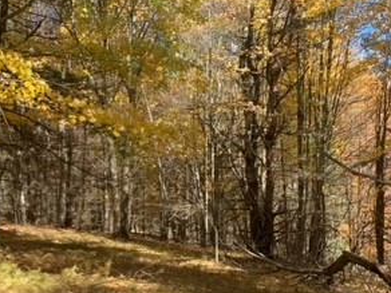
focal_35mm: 57
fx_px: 644
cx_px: 222
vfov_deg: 25.3
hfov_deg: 33.7
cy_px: 221
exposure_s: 1/410
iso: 25
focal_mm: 4.25
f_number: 1.8
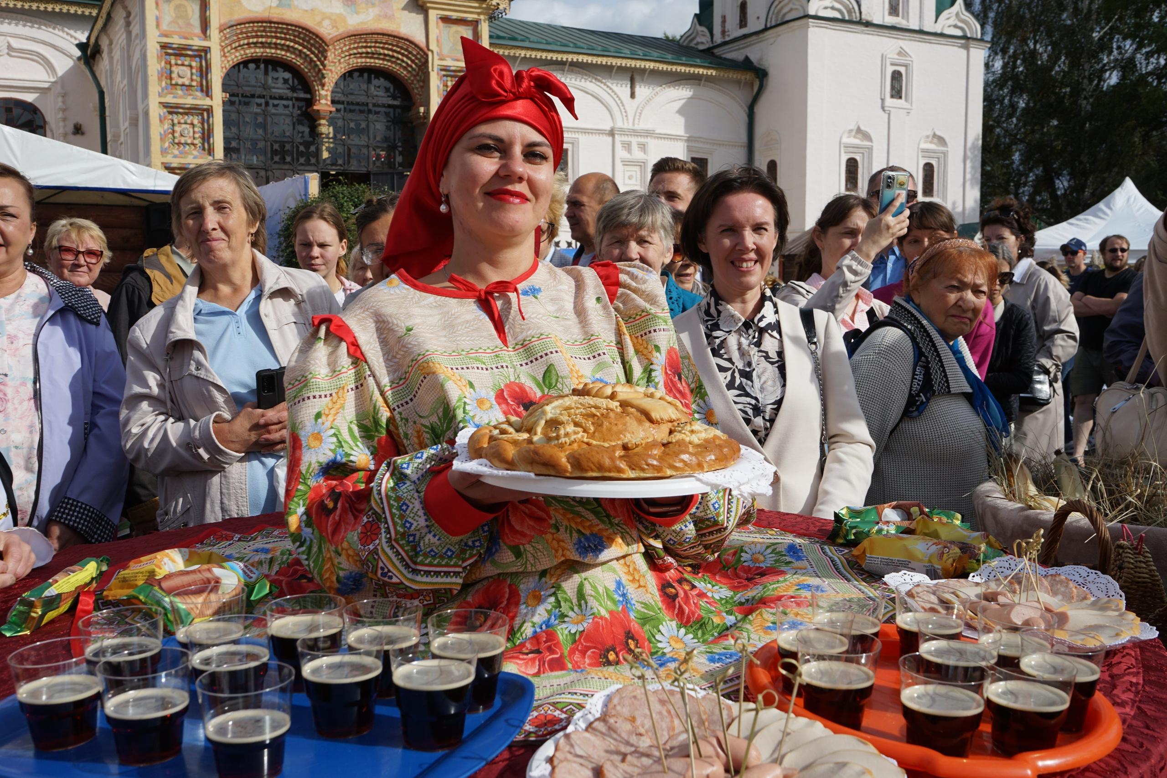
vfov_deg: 37.9
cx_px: 584
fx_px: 1135
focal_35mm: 35
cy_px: 389
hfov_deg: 54.4
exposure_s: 1/250
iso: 100
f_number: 11
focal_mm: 35
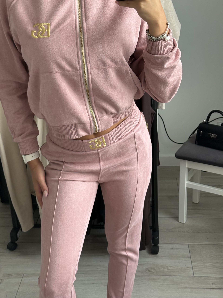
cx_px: 112
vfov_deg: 39.7
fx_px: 412
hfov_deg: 30.3
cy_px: 149
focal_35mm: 48
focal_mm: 6.76
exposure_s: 1/60
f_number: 1.78
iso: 160
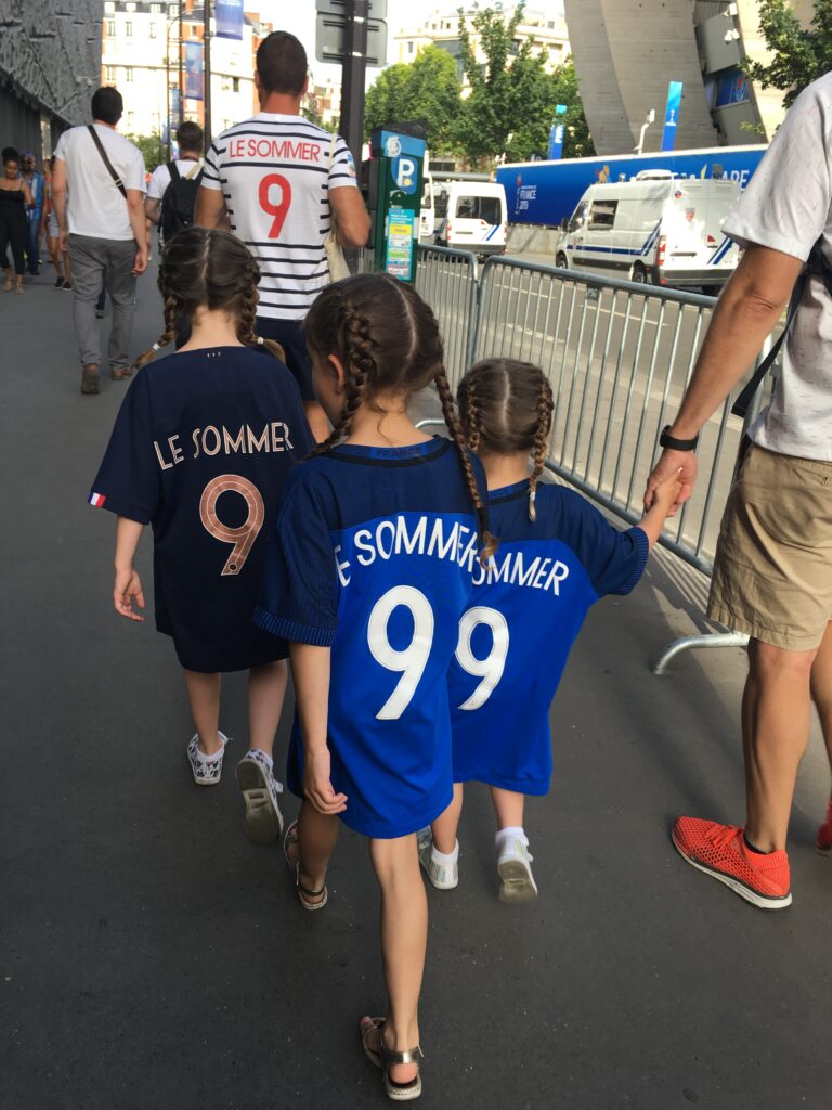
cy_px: 555
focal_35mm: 29
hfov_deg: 48.2
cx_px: 416
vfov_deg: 61.7
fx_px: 929
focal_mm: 4.15
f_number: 2.2
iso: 25
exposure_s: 1/278
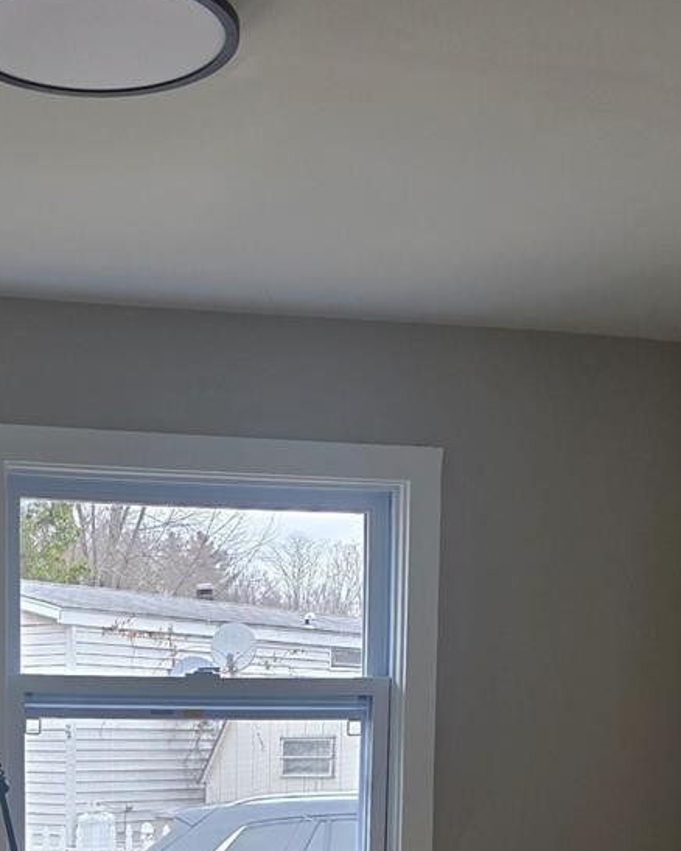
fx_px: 1586
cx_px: 114
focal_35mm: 63
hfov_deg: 23.8
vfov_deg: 27.6
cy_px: 924
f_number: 1.7
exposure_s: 1/180
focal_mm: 6.3
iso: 64
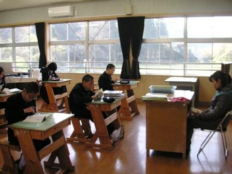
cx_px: 116
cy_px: 87
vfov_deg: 38.7
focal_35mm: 37
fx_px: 248
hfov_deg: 50.1
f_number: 2.8
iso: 50
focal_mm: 6.1
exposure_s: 1/45
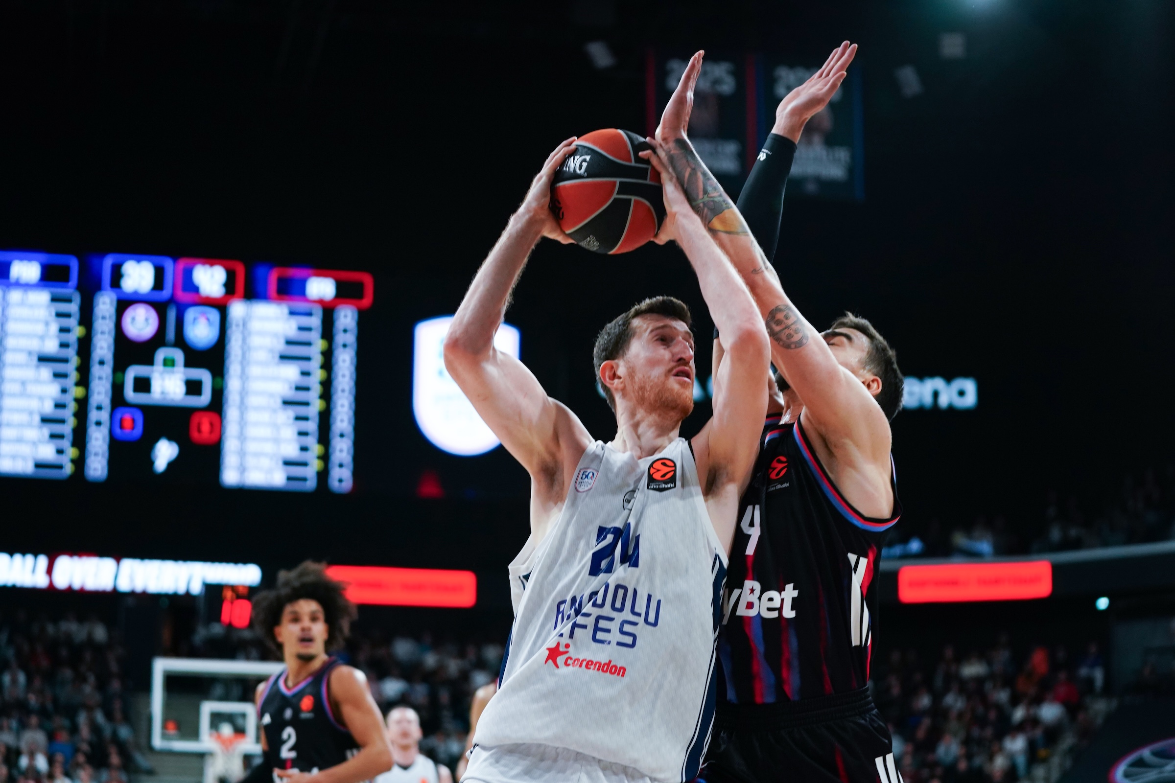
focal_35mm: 70
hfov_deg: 28.8
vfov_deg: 19.5
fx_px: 2285
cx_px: 588
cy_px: 392
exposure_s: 1/1250
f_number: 2.8
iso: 2500
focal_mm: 70
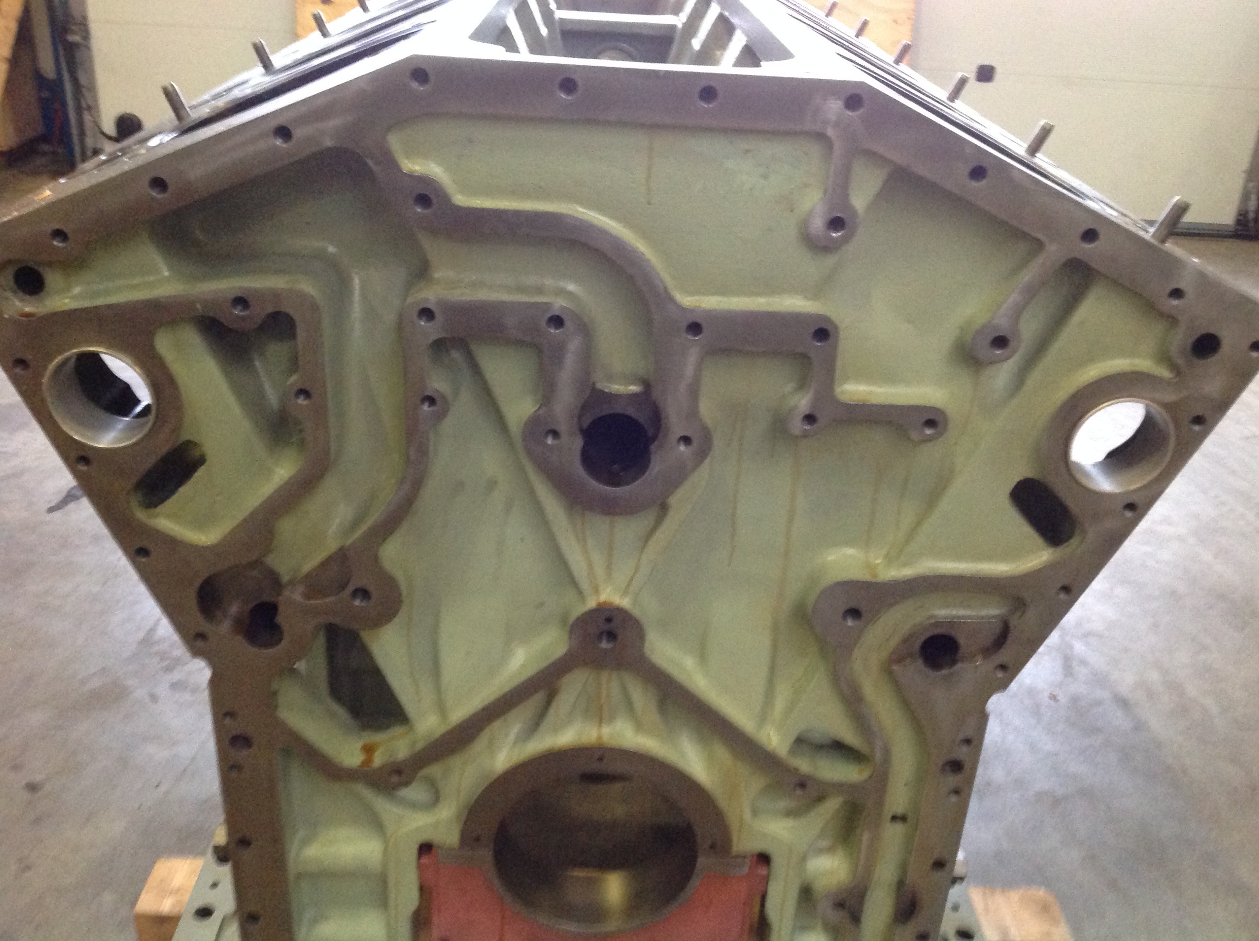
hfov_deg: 52.7
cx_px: 630
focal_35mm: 35
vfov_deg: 40.6
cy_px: 470
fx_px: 1271
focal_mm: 4.28
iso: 400
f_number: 2.4
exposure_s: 1/15
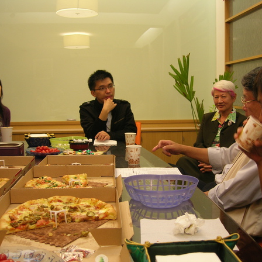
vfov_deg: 37.6
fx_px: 385
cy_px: 131
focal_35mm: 45
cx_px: 142
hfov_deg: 37.5
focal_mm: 7.8
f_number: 2.8
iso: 64
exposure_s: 1/15
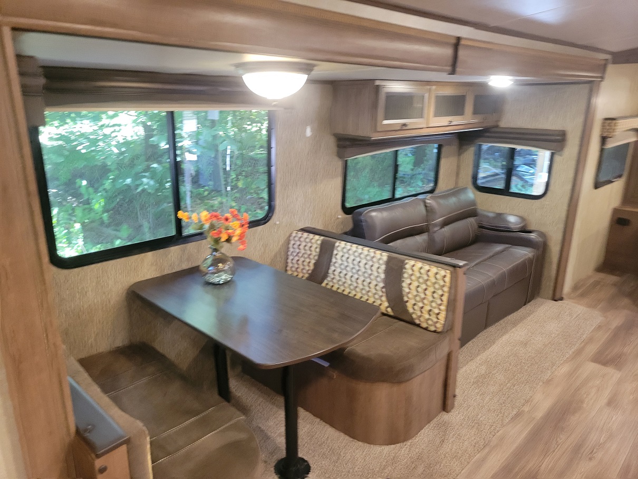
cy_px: 240
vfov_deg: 53.1
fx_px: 479
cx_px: 319
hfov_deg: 67.3
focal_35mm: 26
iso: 500
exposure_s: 1/40
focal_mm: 5.4
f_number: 1.8
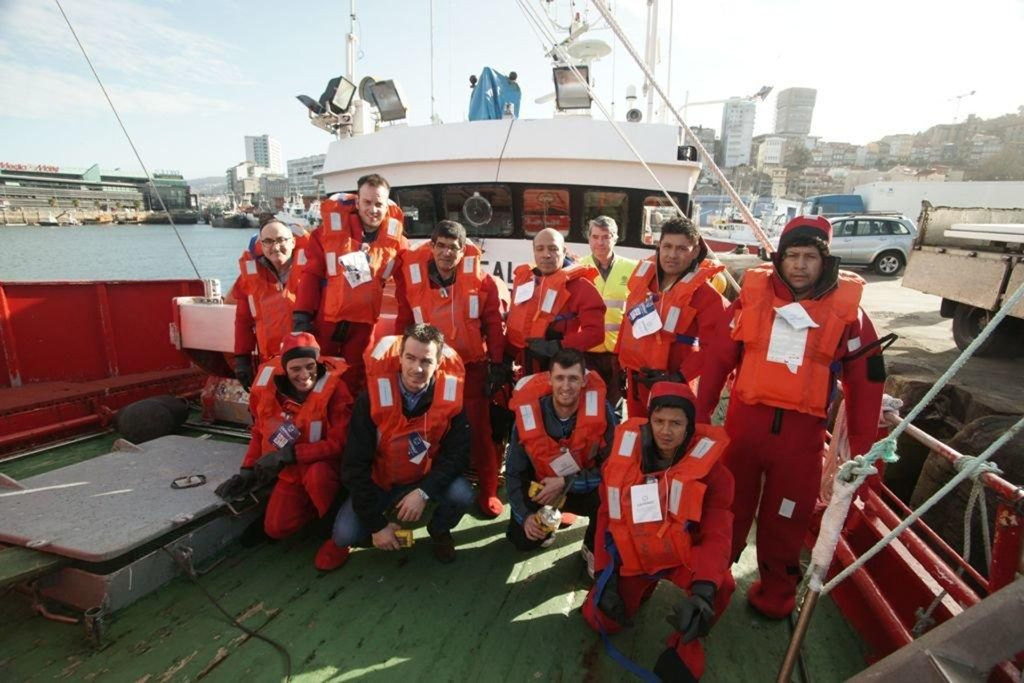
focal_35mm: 17
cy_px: 342
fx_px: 484
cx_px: 512
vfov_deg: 70.5
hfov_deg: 93.3
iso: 800
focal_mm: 17
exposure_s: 1/500
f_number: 9
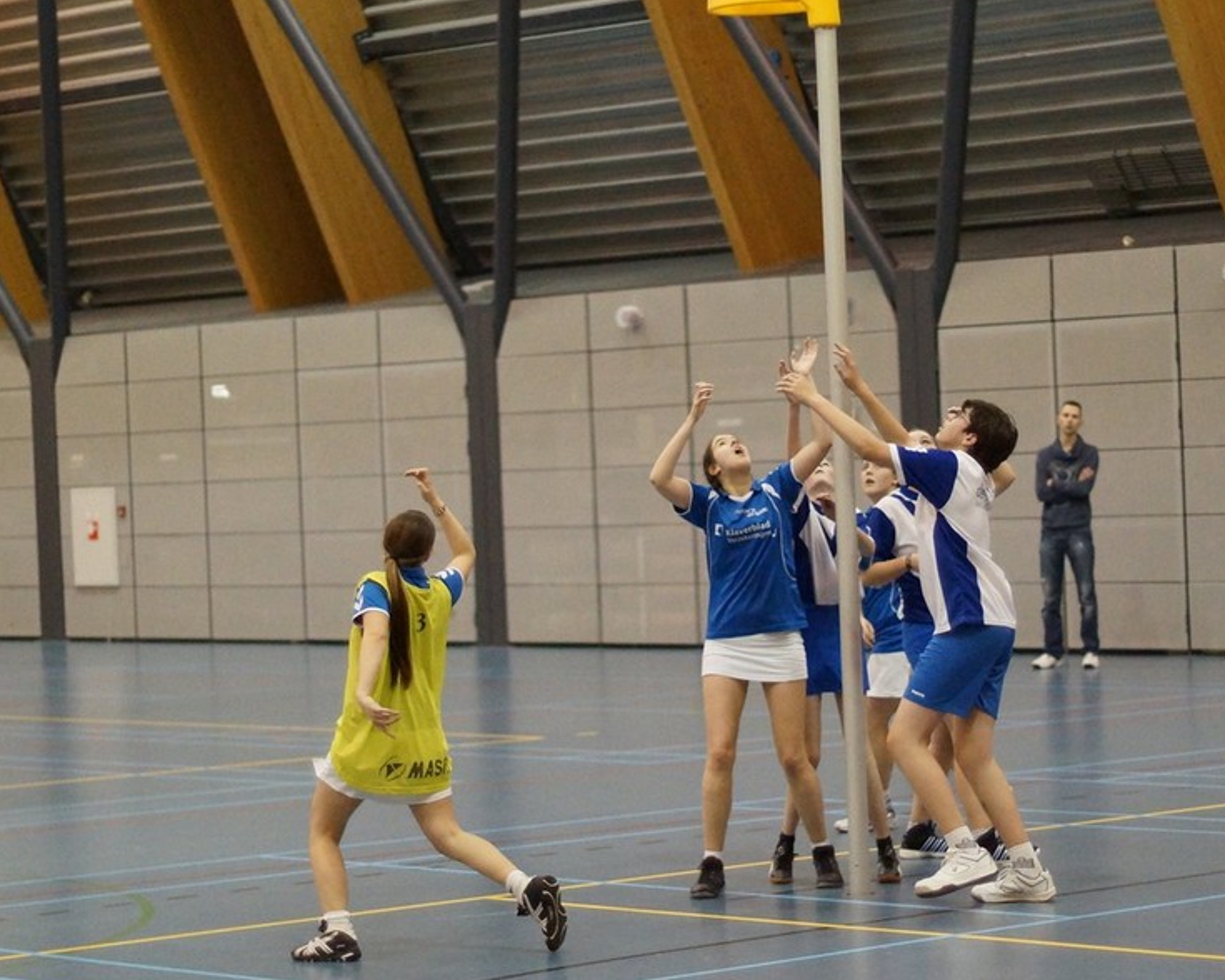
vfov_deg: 15.7
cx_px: 847
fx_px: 3553
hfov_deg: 19.5
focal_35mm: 98
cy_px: 428
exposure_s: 1/1250
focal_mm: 50
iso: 1600
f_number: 1.4
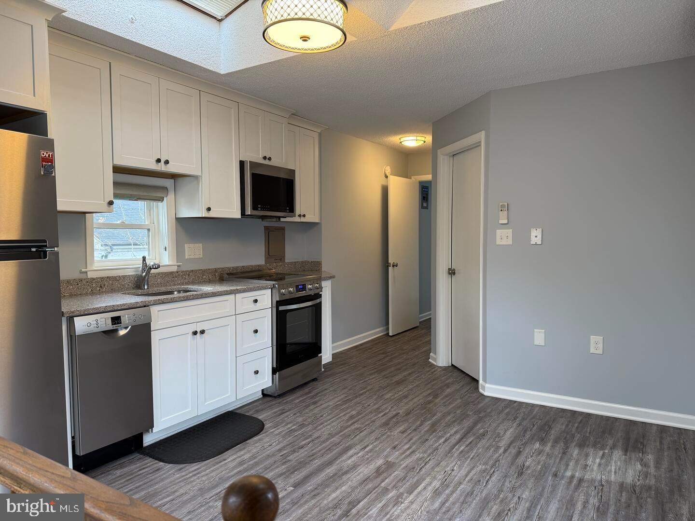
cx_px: 348
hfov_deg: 71.6
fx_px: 482
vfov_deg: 56.8
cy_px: 260
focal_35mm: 24
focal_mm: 6.76
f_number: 1.78
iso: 125
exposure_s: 1/120
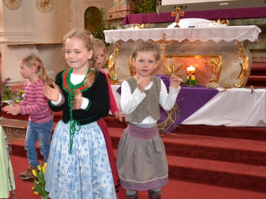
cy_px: 122
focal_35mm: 45
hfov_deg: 40.8
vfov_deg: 32.1
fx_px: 346
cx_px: 65
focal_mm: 18
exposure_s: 1/60
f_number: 3.5
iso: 3200
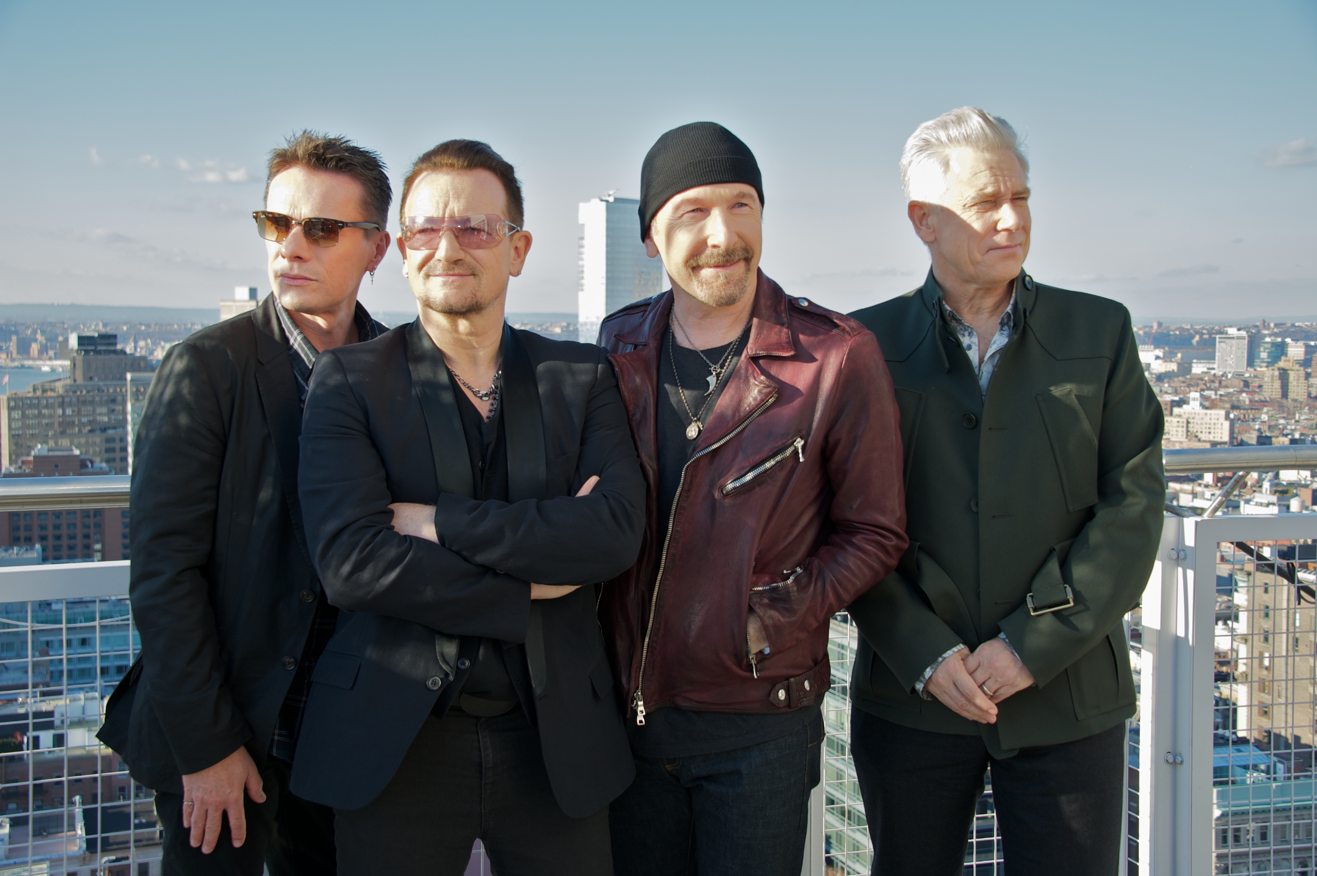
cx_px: 658
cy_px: 438
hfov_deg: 43.6
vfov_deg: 29.8
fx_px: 1645
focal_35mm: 45
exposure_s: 1/250
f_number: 7.1
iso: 400
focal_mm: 45
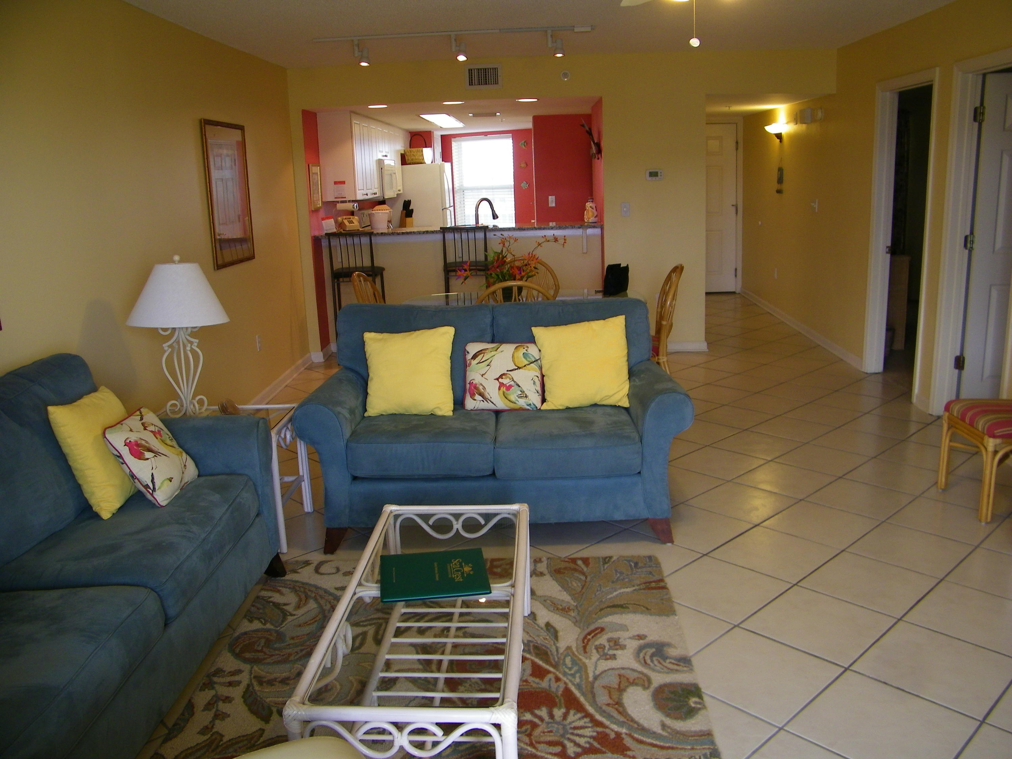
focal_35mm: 28
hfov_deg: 63.4
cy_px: 380
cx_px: 506
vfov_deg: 49.7
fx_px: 819
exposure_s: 1/30
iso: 80
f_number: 3.5
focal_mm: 5
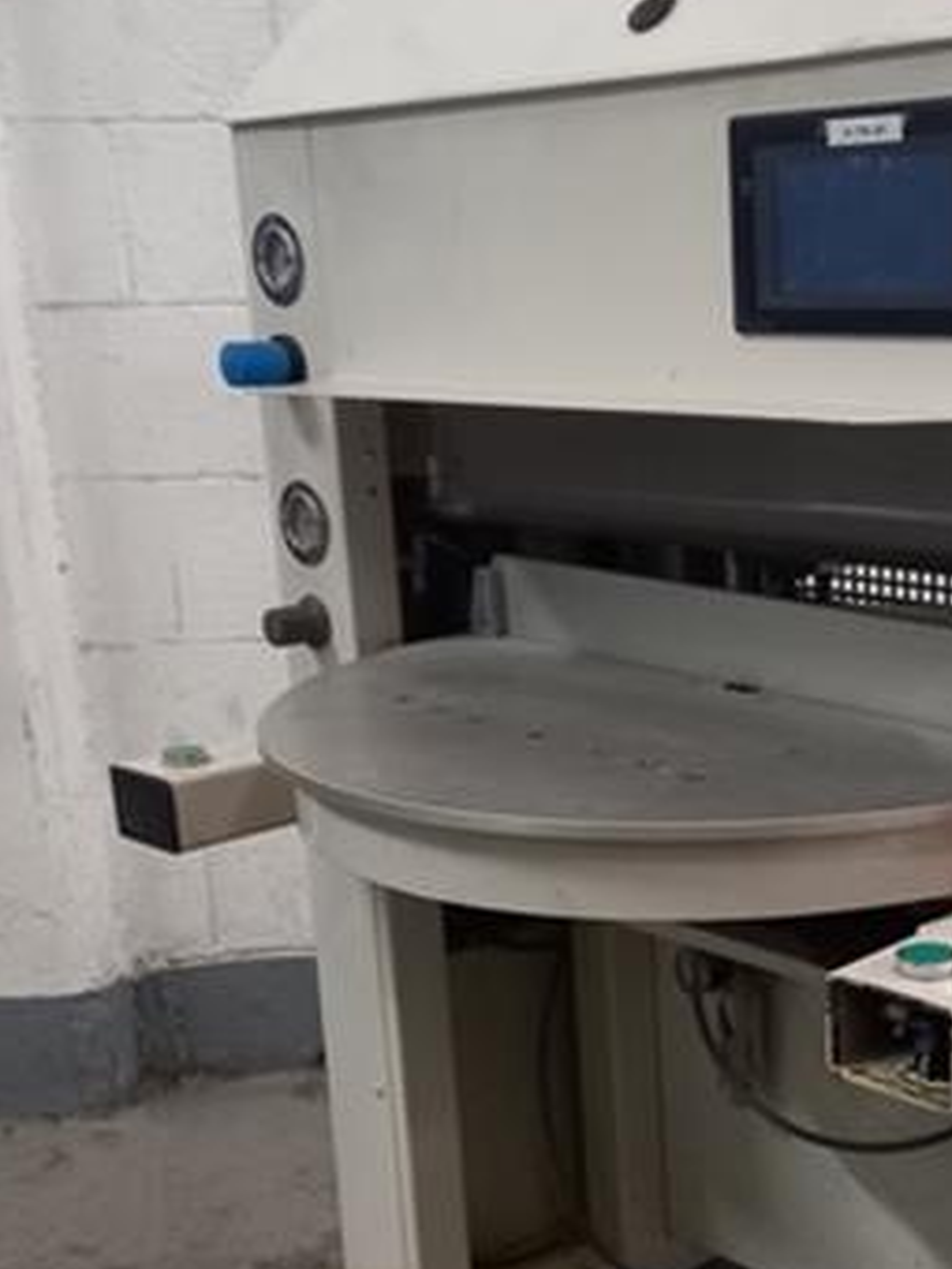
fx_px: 1797
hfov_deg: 28.3
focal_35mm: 49
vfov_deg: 38.5
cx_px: 892
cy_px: 834
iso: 400
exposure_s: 1/24
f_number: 2
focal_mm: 4.6
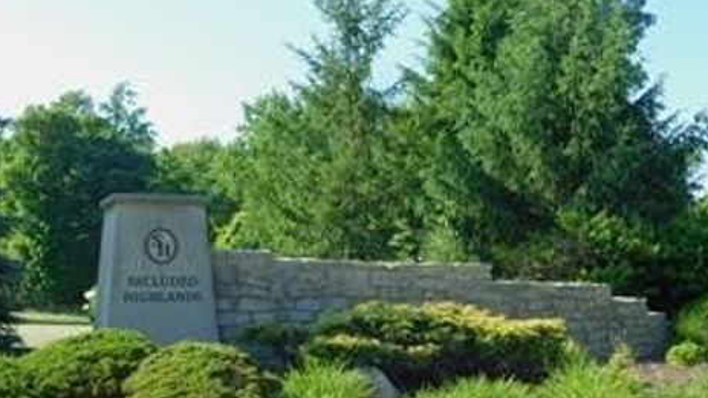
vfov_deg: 22.5
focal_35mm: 53
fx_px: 995
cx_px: 349
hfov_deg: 39.2
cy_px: 259
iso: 125
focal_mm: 8
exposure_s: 1/400
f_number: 3.7
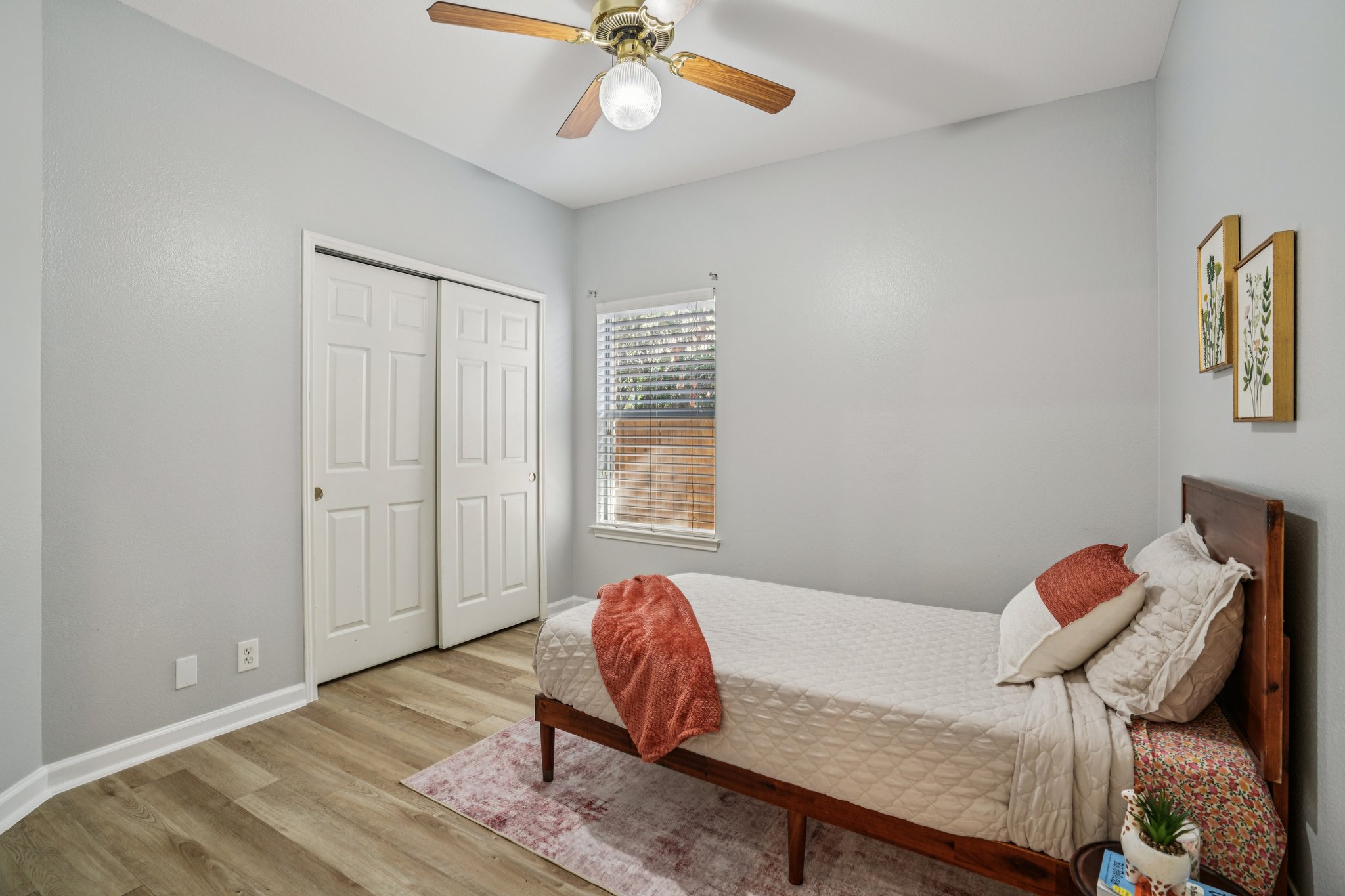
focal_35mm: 16
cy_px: 448
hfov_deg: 96.7
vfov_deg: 73.7
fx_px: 598
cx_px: 672
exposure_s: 1/6
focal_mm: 16
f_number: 8
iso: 400
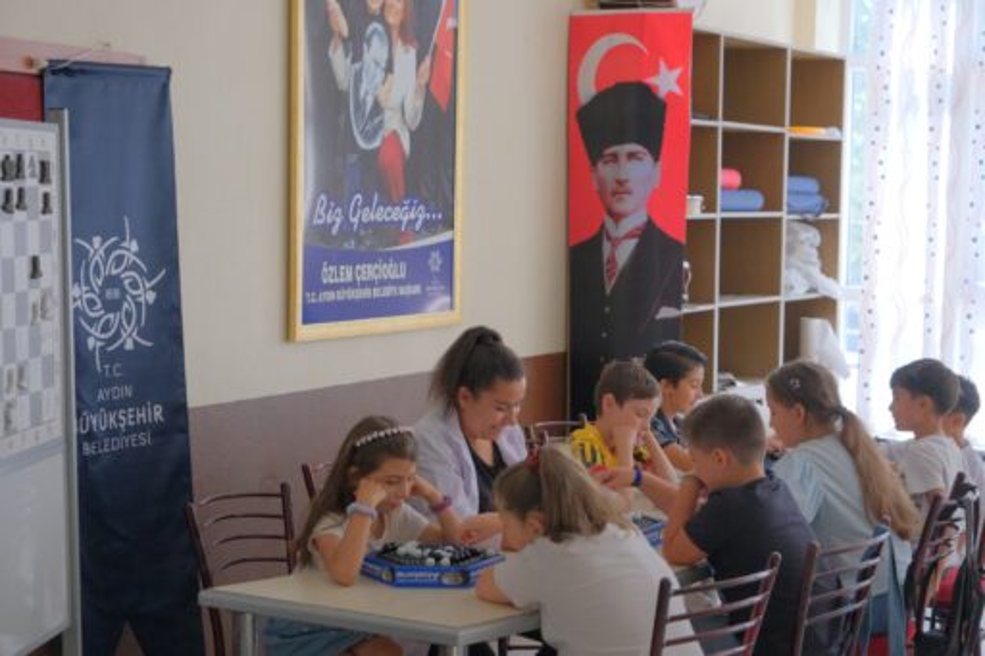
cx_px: 492
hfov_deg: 30.5
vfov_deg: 20.6
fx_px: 1805
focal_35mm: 66
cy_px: 328
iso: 5000
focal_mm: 44.1
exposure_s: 1/800
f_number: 3.2
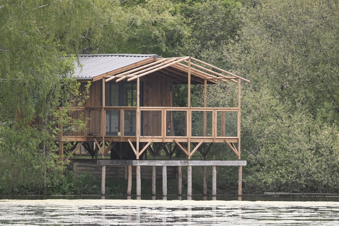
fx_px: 4104
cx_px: 170
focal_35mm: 436
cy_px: 113
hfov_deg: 4.7
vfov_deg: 3.2
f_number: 5.2
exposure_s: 1/420
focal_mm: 290.6
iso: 500
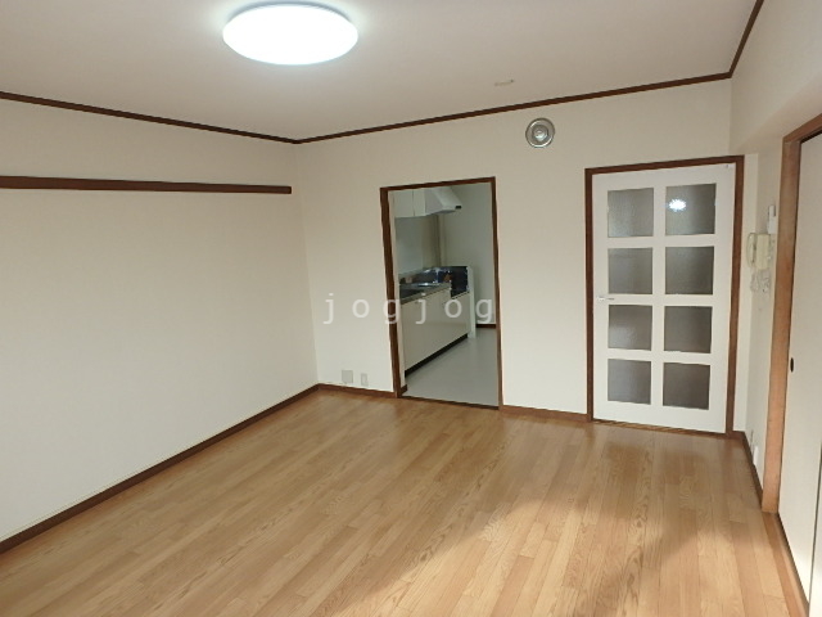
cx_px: 411
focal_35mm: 21
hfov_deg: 79.0
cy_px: 308
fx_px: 499
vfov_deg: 63.4
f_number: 3.5
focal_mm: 3.7
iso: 125
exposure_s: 1/80
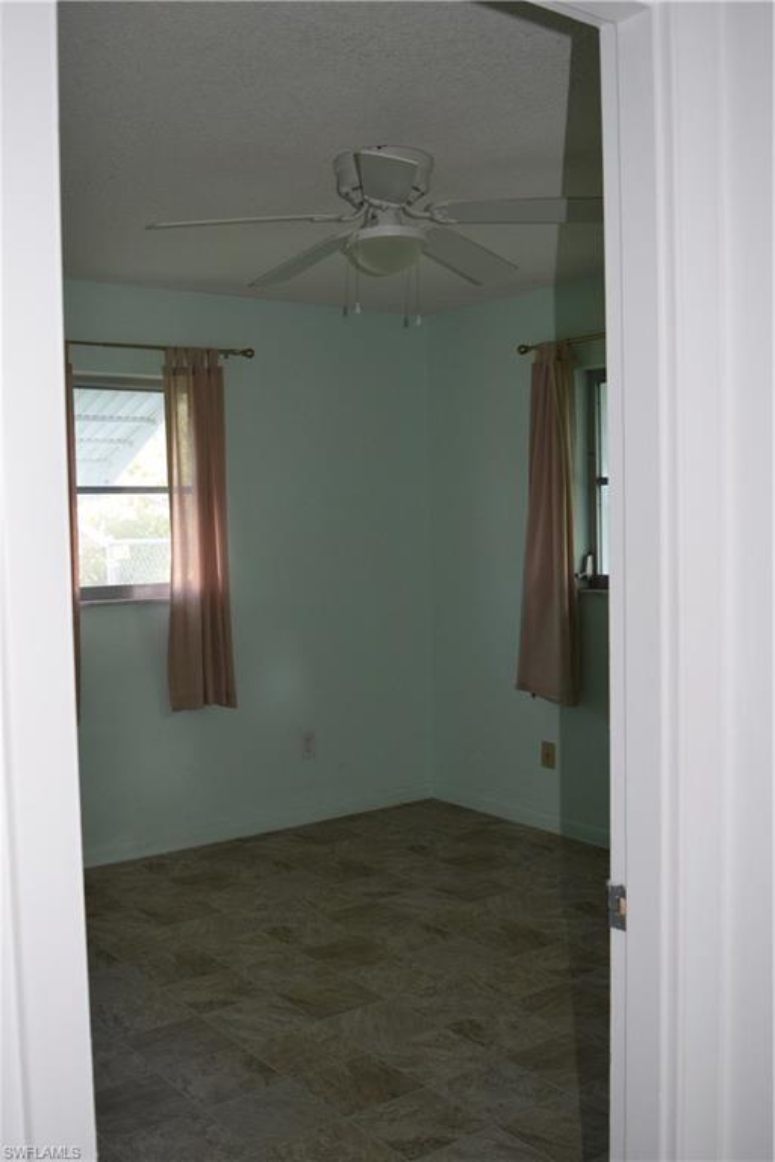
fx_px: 1162
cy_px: 581
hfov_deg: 36.9
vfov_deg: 53.1
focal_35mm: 36
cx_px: 388
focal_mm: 24
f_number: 5
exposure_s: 1/100
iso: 800
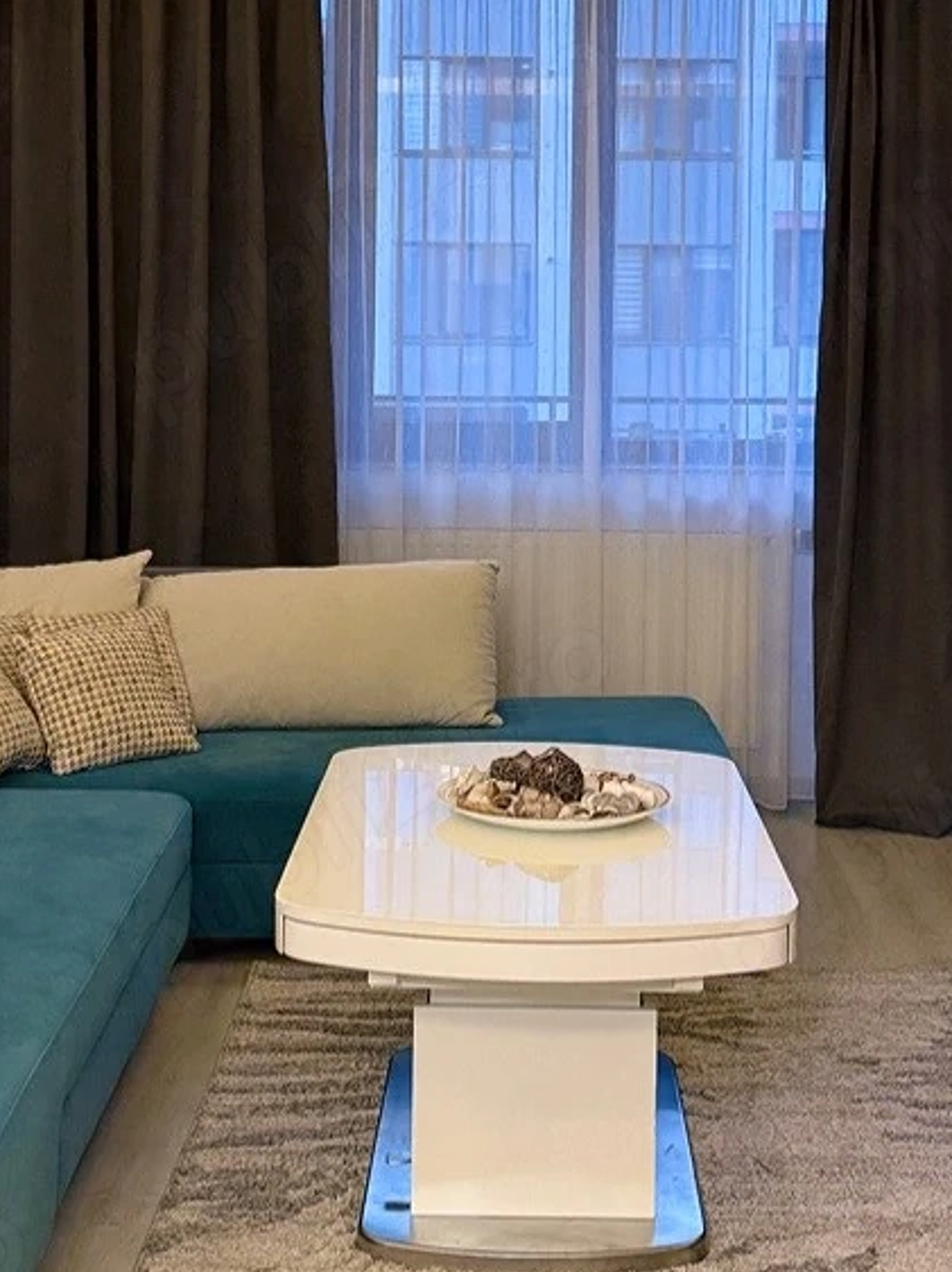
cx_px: 518
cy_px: 310
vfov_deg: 33.1
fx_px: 2092
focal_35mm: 57
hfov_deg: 25.6
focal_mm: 6.76
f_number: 1.78
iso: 320
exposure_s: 1/50
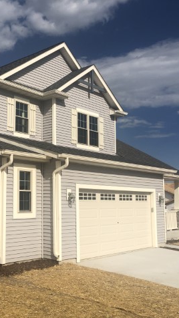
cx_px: 17
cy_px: 160
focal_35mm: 41
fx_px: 346
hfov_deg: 27.9
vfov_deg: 49.4
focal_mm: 4
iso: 25
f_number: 1.8
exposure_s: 1/5405
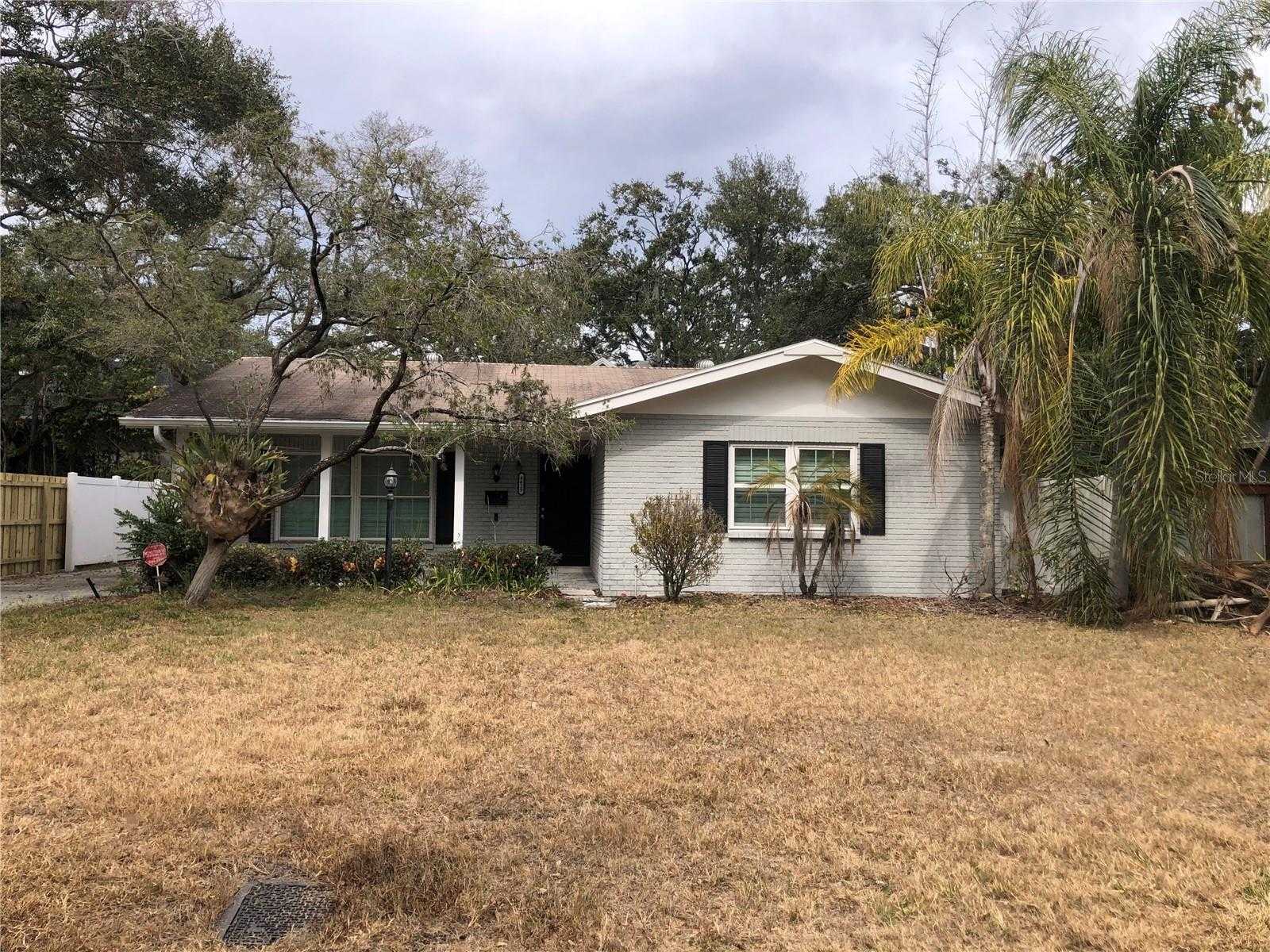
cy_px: 476
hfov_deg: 63.4
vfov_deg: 49.7
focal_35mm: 28
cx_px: 635
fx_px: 1027
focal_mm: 3.99
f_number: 1.8
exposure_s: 1/1143
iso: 20
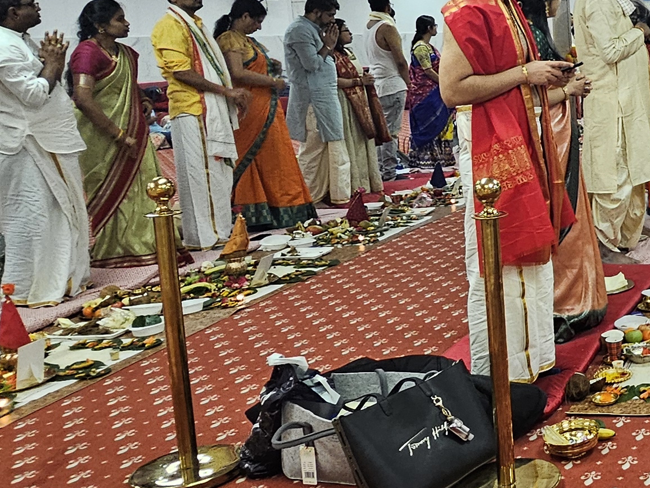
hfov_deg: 33.9
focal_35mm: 45
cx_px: 783
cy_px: 156
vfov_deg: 31.9
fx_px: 845
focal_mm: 2.2
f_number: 2.2
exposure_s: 1/50
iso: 200
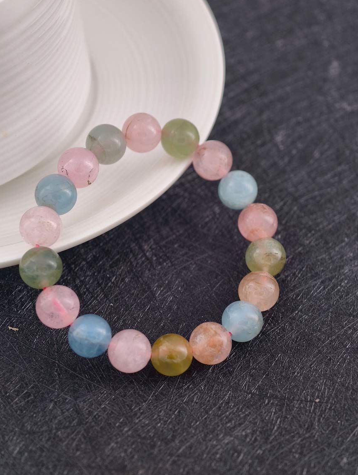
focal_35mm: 86
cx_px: 179
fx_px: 1183
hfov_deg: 17.2
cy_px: 238
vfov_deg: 22.7
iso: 125
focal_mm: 22.48
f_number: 2.67
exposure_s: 1/160
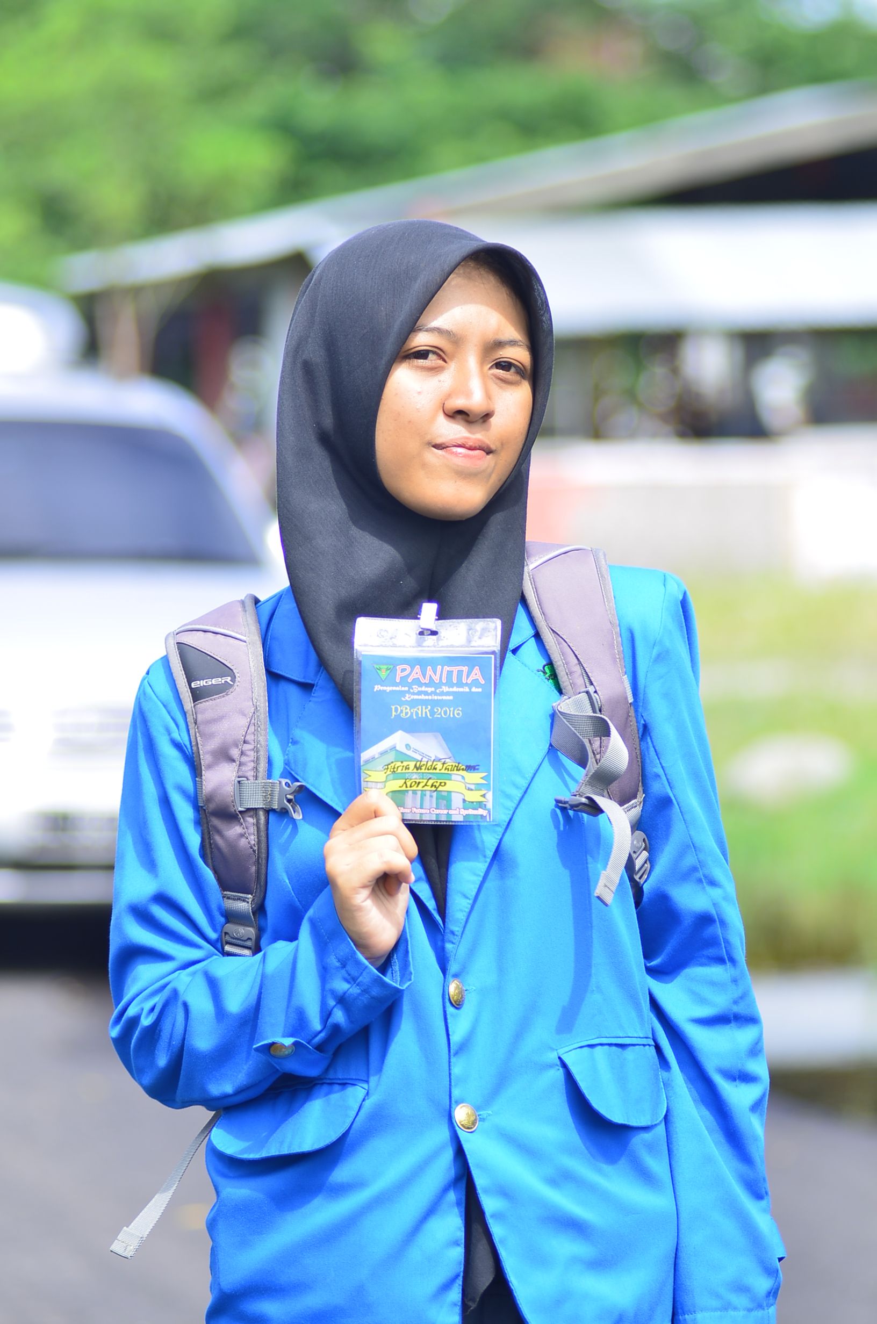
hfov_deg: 8.7
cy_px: 662
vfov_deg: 13.1
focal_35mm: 158
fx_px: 5781
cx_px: 438
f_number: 2.8
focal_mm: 105
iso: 100
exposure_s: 1/500
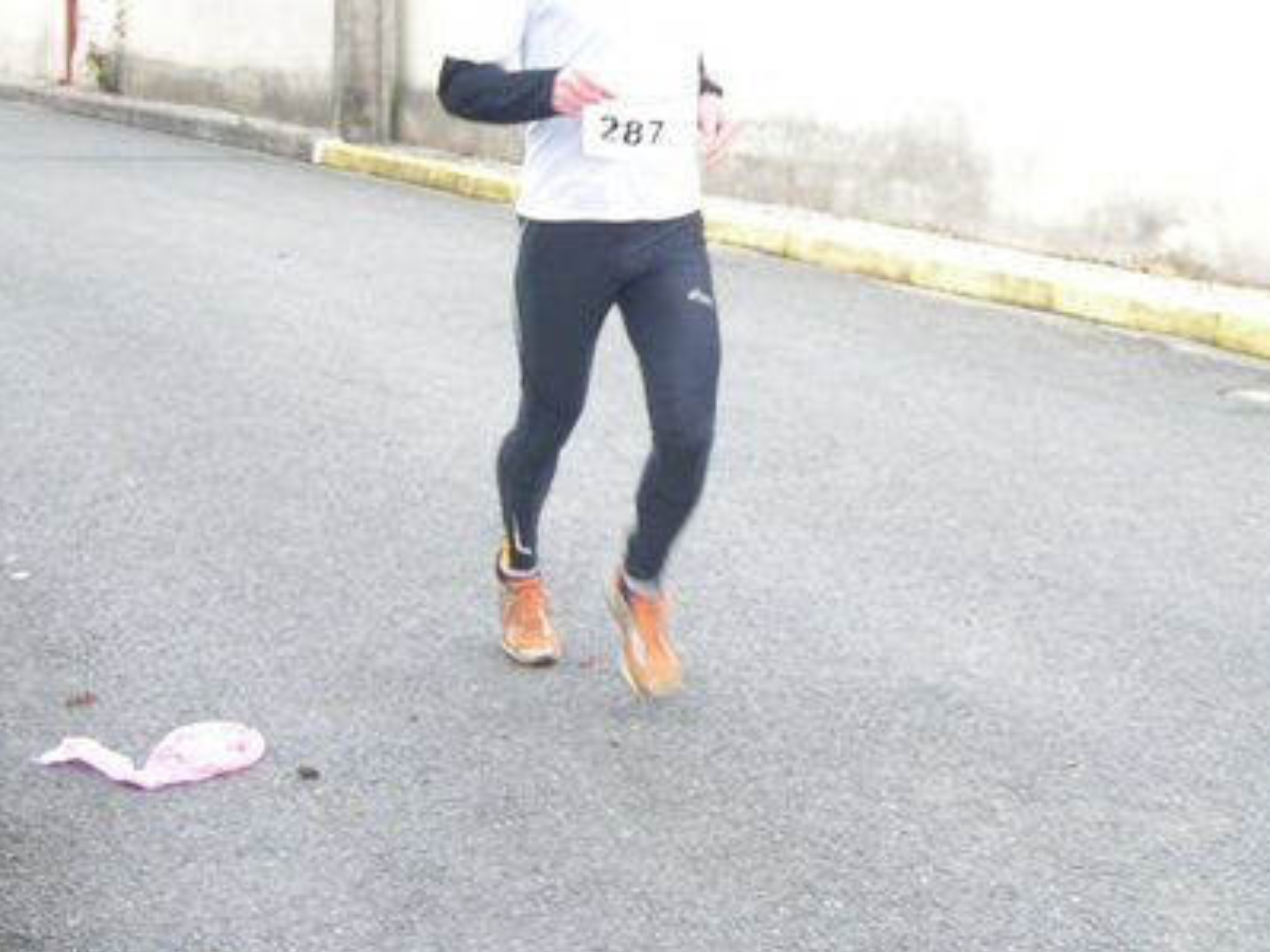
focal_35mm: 61
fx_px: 2237
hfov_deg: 31.6
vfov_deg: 23.7
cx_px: 758
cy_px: 223
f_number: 2.8
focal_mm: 5.8
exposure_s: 1/100
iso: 50
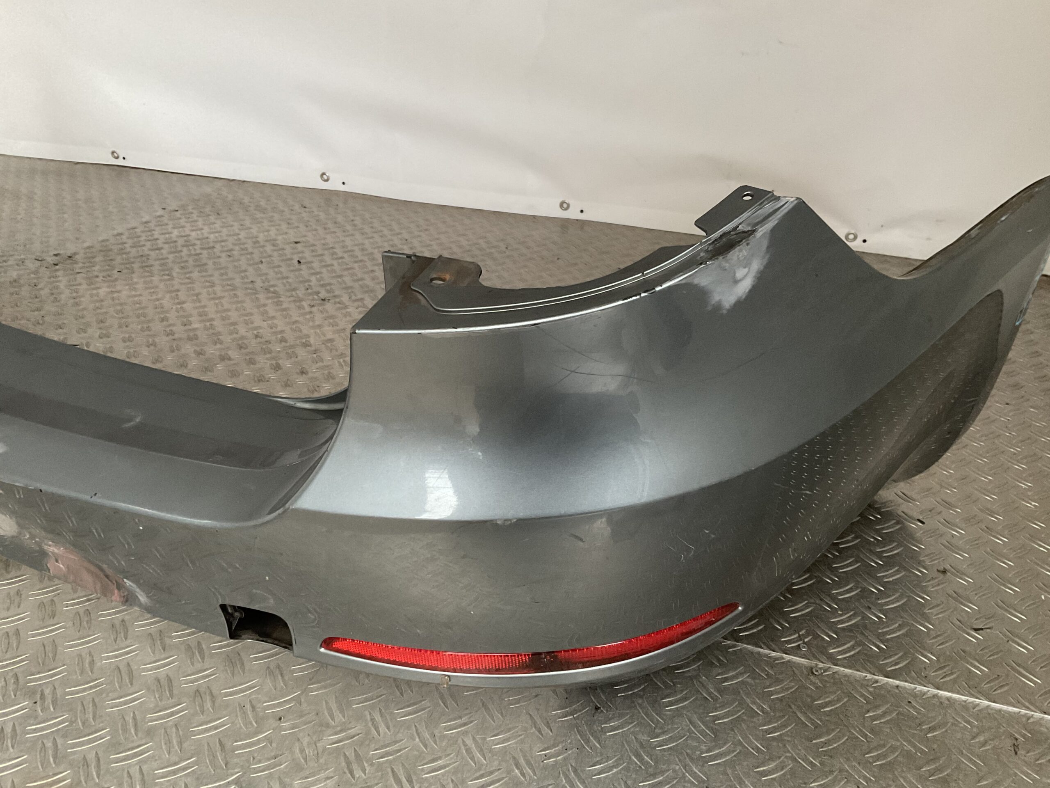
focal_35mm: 29
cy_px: 394
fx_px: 880
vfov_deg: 48.2
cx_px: 525
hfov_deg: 61.7
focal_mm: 3
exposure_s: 1/50
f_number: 1.8
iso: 160
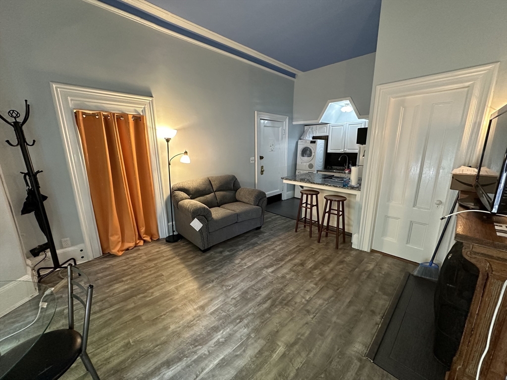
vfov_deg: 85.7
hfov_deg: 102.1
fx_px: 205
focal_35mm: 14
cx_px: 254
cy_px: 190
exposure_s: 1/60
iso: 400
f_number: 2.2
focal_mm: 2.22
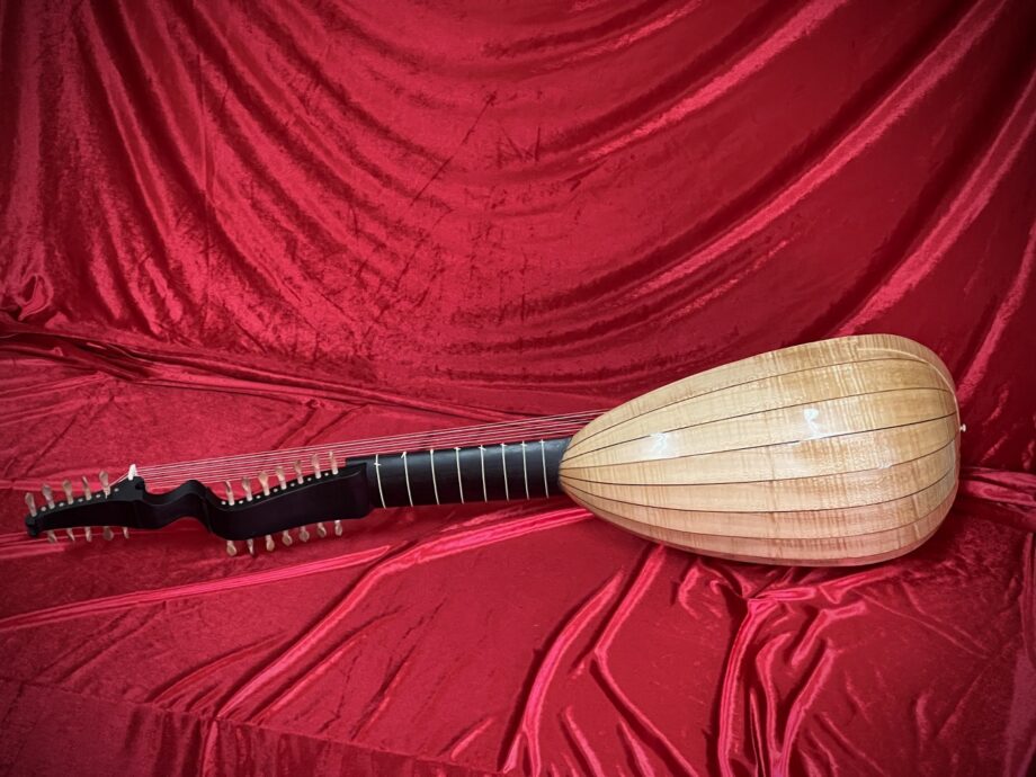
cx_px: 518
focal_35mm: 77
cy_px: 388
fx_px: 2304
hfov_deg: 25.3
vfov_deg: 19.1
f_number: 2.8
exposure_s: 1/25
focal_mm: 9
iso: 1250
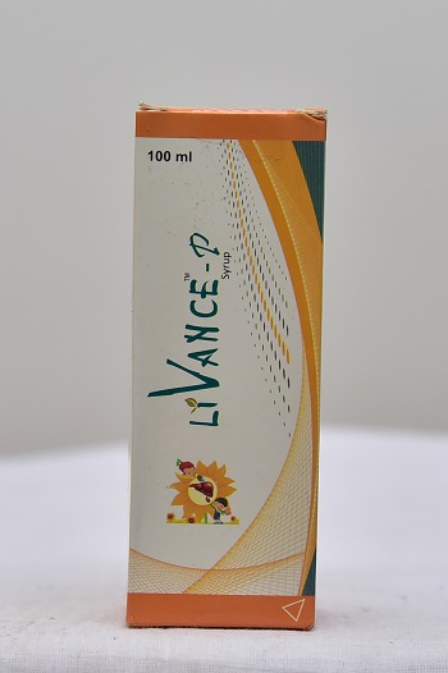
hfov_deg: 16.6
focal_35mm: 82
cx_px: 224
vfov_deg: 24.8
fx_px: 1533
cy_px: 336
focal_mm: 82
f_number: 4.5
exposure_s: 1/125
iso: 1600
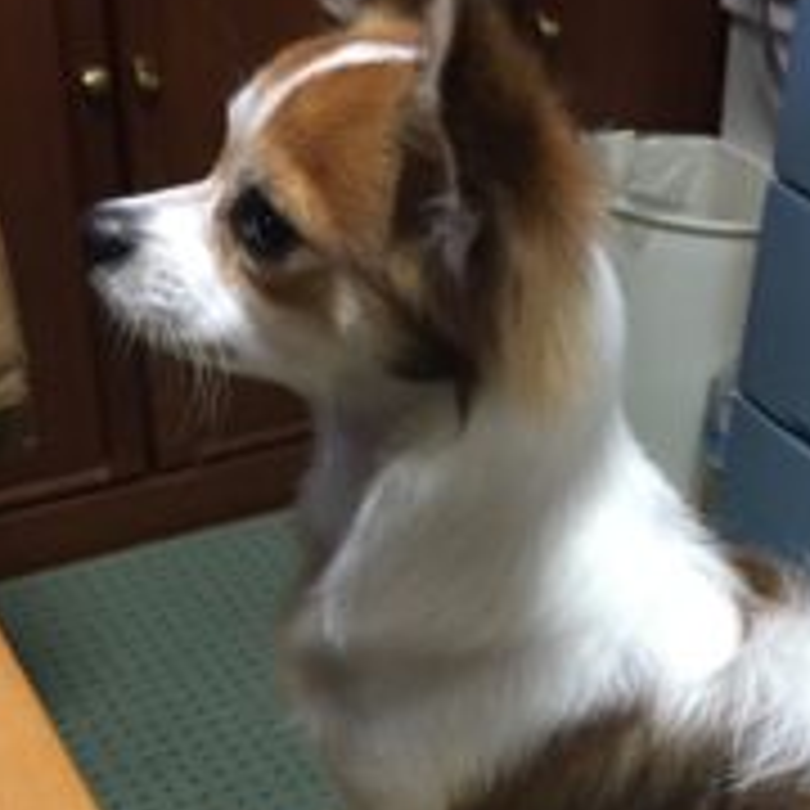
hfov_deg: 30.0
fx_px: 1509
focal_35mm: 57
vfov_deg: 29.6
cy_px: 603
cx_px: 454
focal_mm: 4.15
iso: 250
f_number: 2.2
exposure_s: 1/24
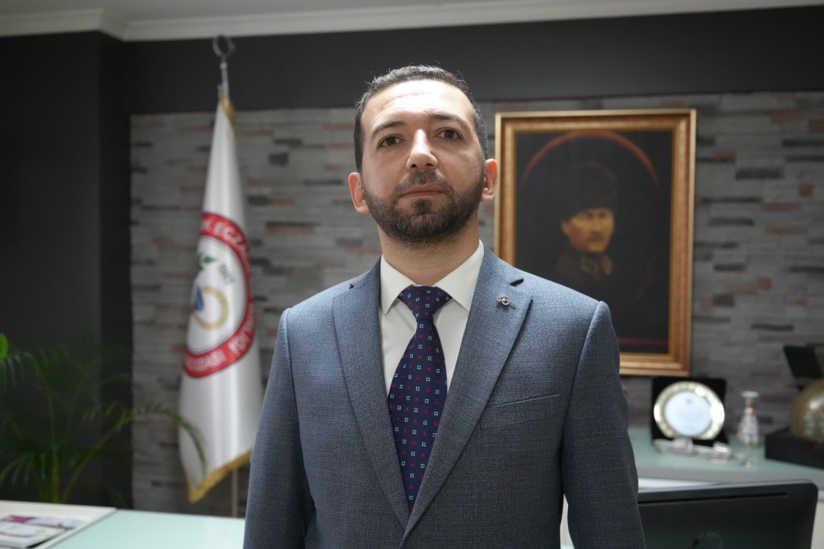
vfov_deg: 35.9
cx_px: 412
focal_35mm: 37
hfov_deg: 51.9
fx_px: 847
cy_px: 274
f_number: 4
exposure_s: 1/160
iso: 6400
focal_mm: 37
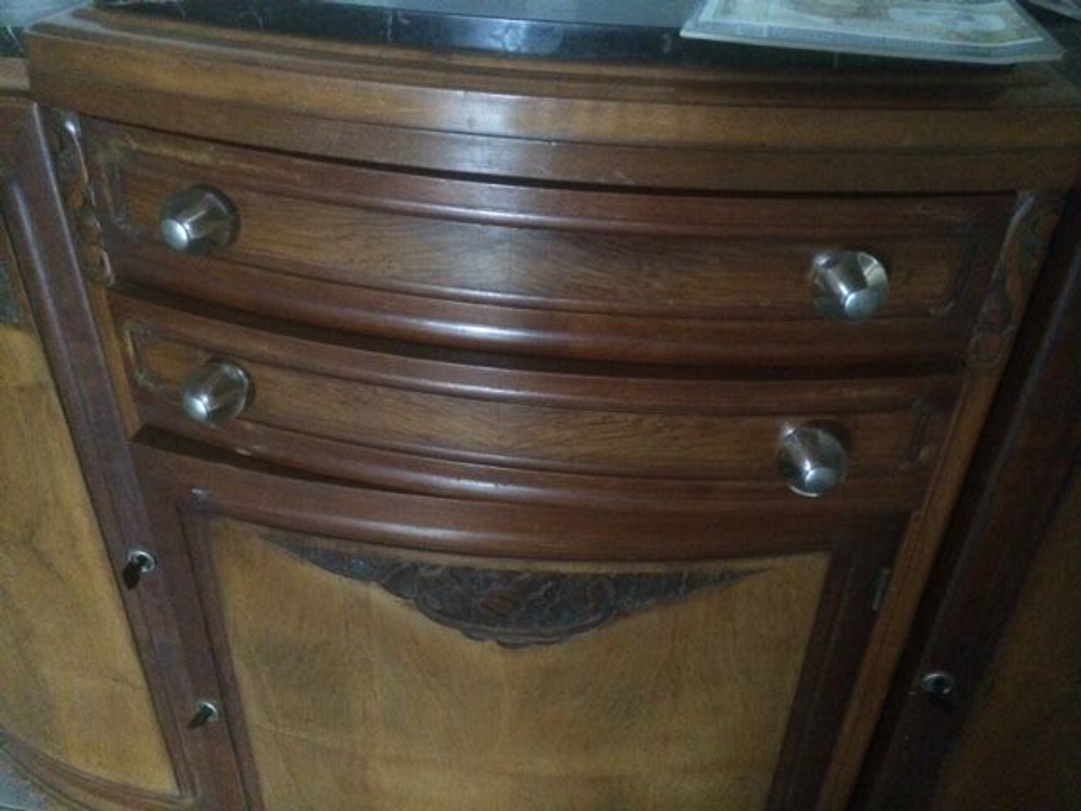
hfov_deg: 61.7
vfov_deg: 48.2
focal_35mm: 29
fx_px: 906
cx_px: 540
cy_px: 406
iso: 800
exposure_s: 1/17
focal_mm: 4.15
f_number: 2.2
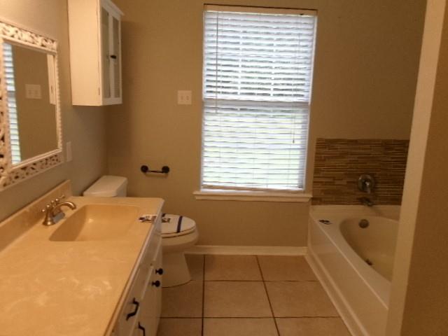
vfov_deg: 49.7
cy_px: 168
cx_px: 224
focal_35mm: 28
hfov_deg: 63.4
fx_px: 362
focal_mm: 5.1
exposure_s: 1/38
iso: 100
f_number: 3.9
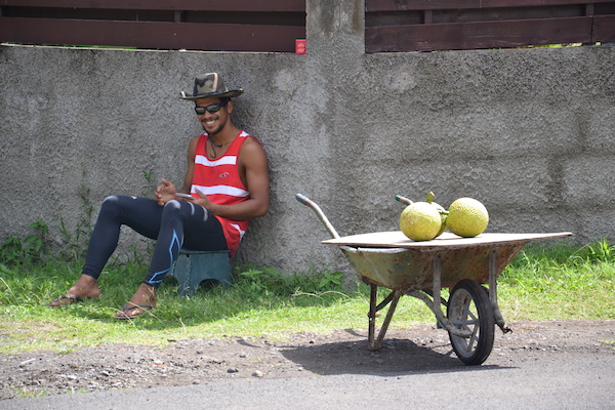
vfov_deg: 9.3
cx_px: 308
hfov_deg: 14.0
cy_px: 205
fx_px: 2511
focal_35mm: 147
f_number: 7.1
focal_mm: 98
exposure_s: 1/800
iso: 800
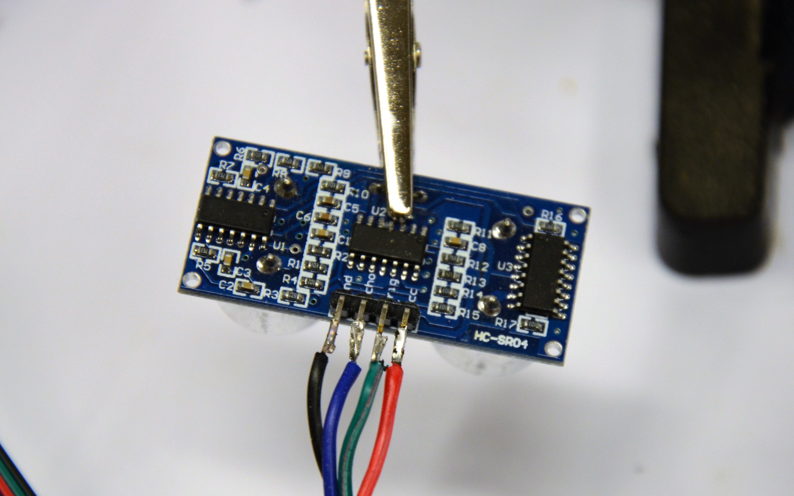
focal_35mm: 161
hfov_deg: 13.0
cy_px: 250
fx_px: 3473
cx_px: 397
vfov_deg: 8.2
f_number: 5.6
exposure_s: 1/80
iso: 1000
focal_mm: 105
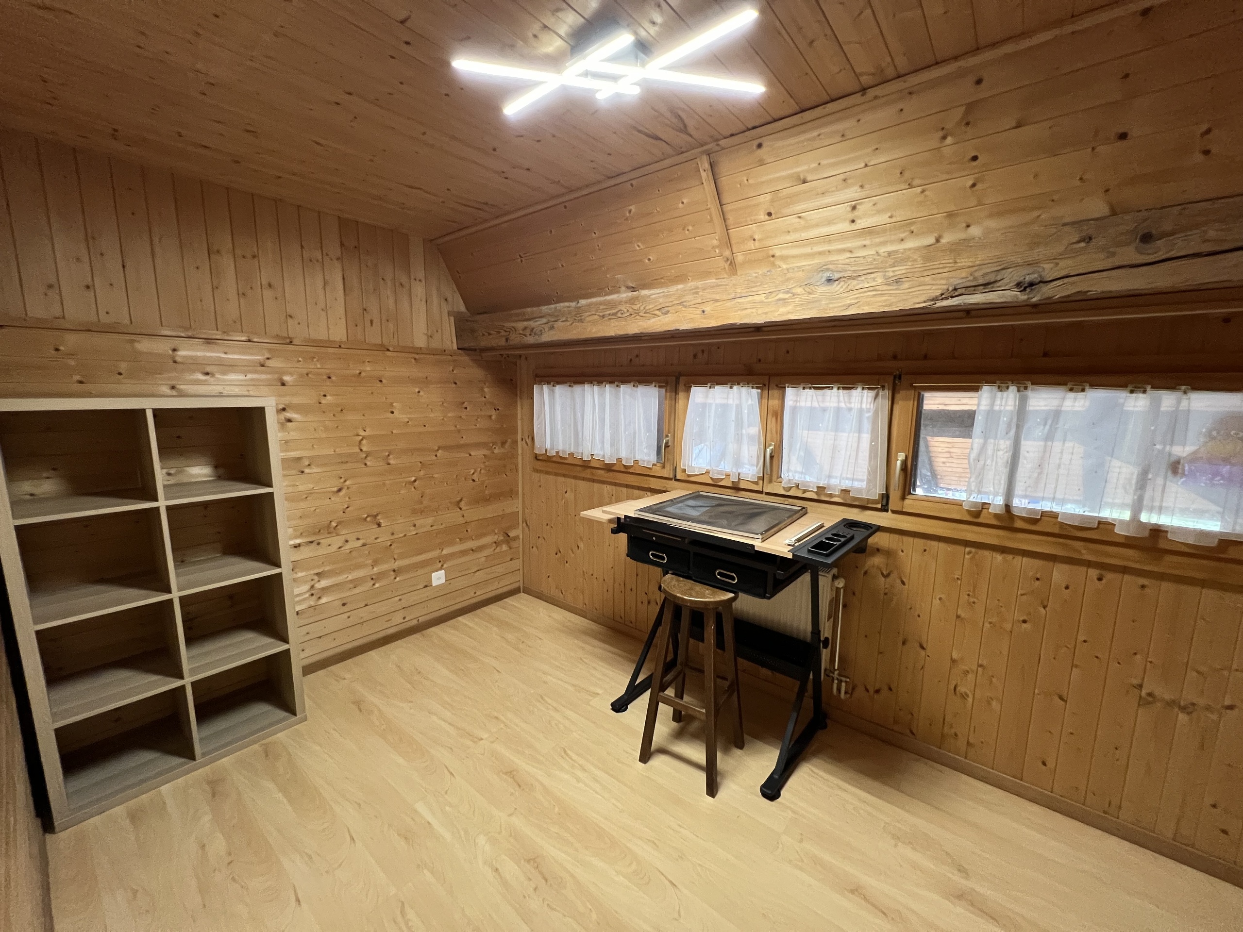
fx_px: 467
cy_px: 466
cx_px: 622
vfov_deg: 89.9
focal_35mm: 13
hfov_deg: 106.2
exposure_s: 1/50
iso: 500
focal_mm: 1.57
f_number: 1.8
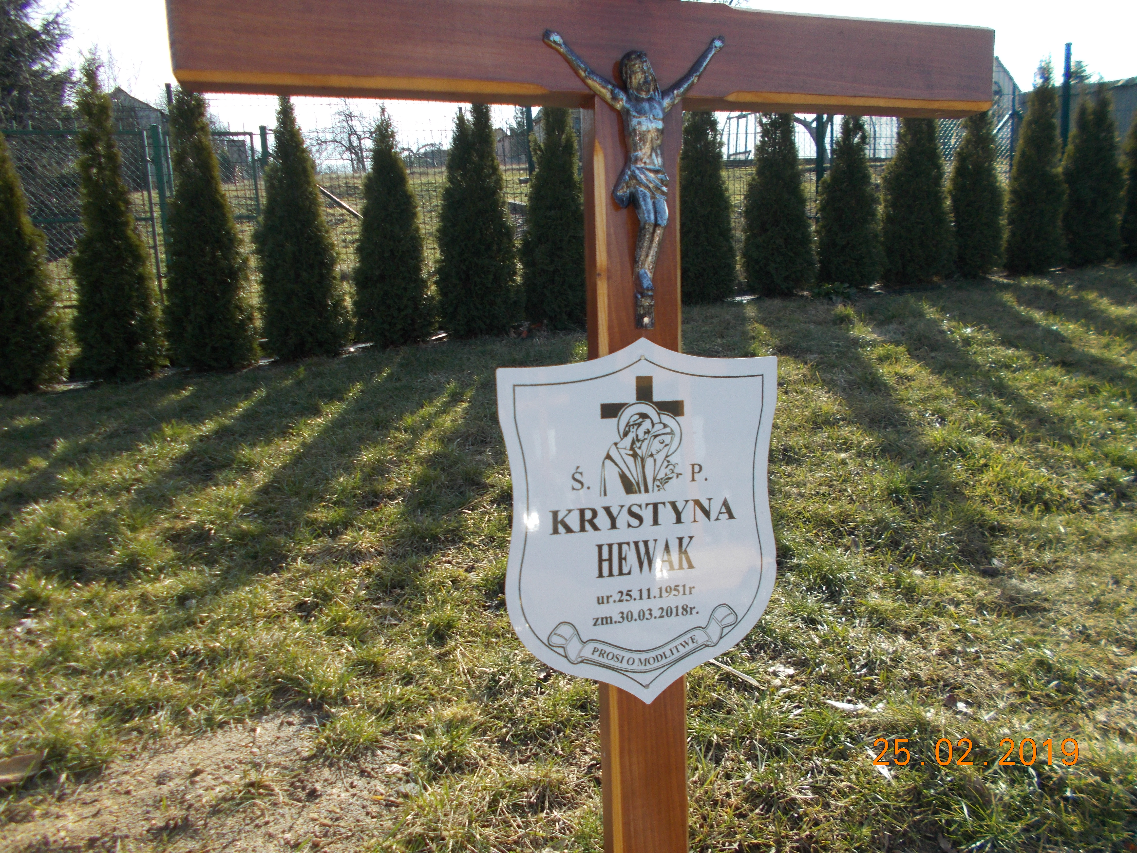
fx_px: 854
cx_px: 568
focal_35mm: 26
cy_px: 426
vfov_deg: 53.1
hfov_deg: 67.3
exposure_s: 1/80
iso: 80
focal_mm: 4.6
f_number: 8
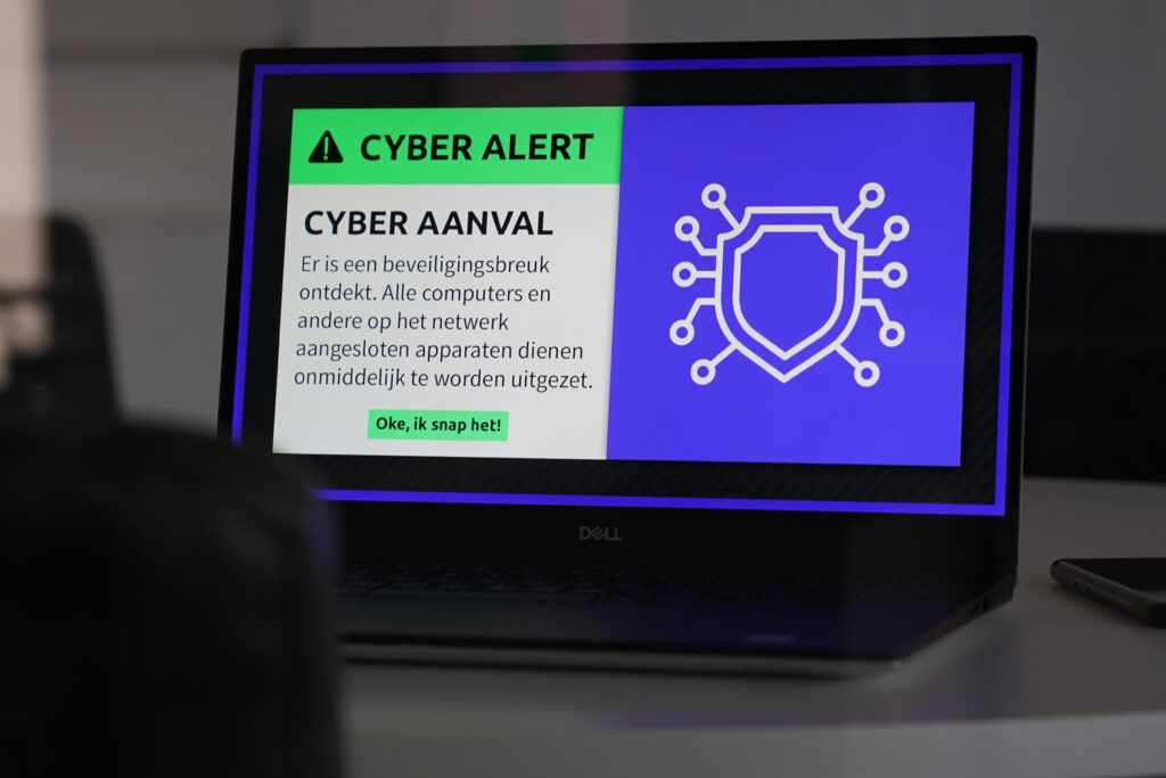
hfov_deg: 19.5
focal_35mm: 105
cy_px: 389
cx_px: 583
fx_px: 3401
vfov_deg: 13.0
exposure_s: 1/125
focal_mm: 70
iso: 320
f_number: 4
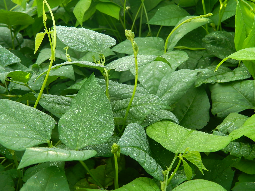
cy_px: 96
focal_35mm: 47
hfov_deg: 40.4
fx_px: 346
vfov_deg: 30.9
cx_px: 128
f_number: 3.6
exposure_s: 1/60
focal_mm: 8.4
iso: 80
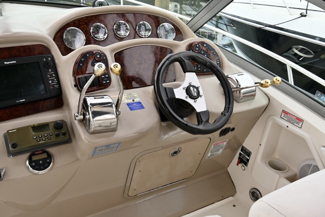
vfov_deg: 42.3
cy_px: 111
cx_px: 153
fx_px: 280
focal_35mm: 31
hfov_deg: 60.3
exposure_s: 1/125
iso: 200
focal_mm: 12
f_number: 5.6
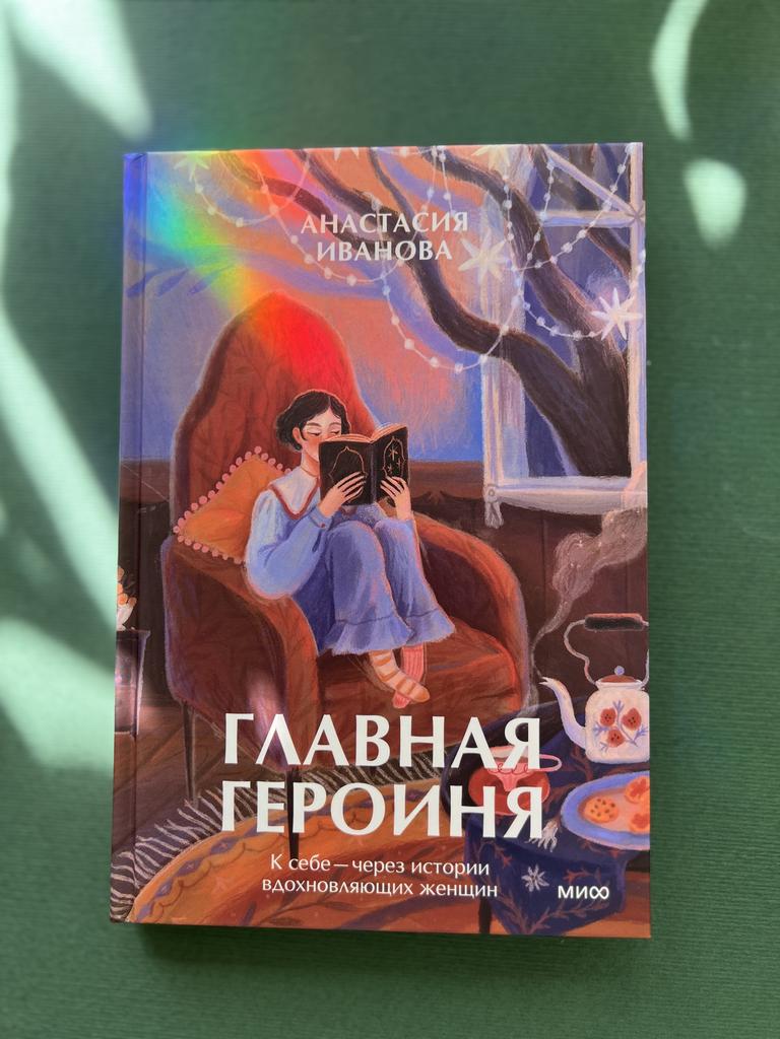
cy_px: 520
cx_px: 390
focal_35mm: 26
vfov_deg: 67.3
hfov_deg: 53.1
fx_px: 781
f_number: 1.5
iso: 40
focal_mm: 5.7
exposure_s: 1/166
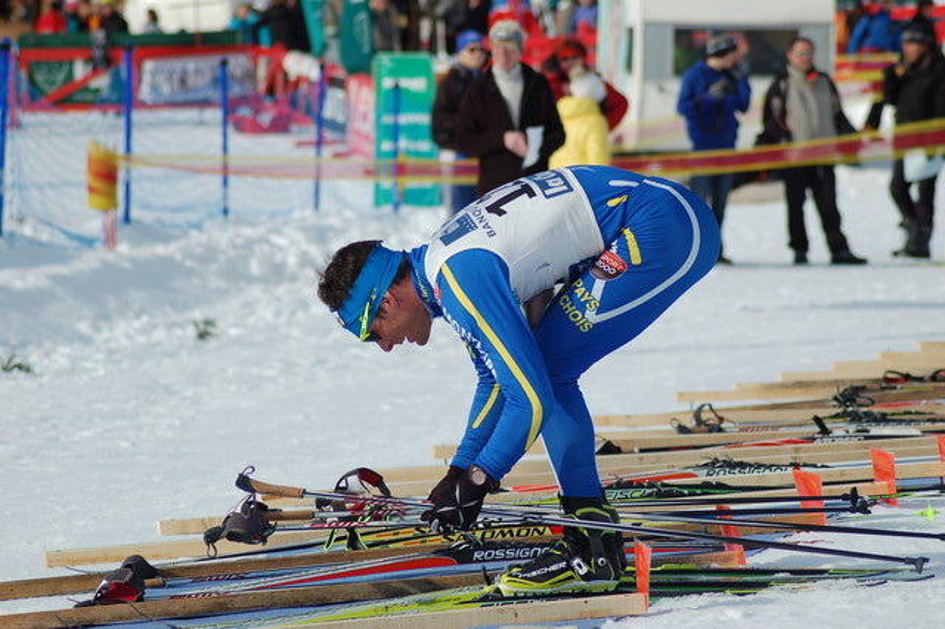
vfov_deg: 6.3
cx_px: 472
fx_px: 5706
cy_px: 314
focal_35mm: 218
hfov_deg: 9.5
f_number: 5
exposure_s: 1/1250
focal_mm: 145
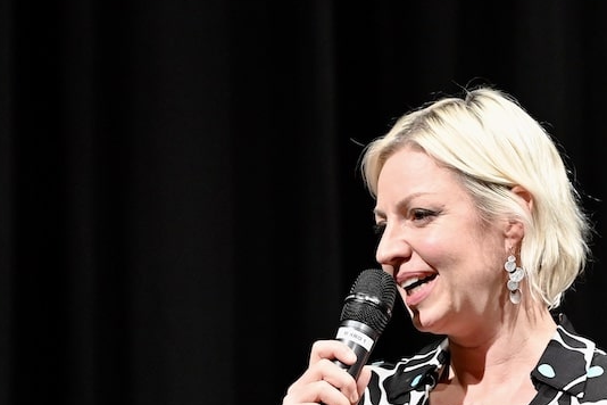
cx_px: 475
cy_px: 371
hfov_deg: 7.4
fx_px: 4687
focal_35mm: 278
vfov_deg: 4.9
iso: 3200
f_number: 4
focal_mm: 145
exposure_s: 1/160
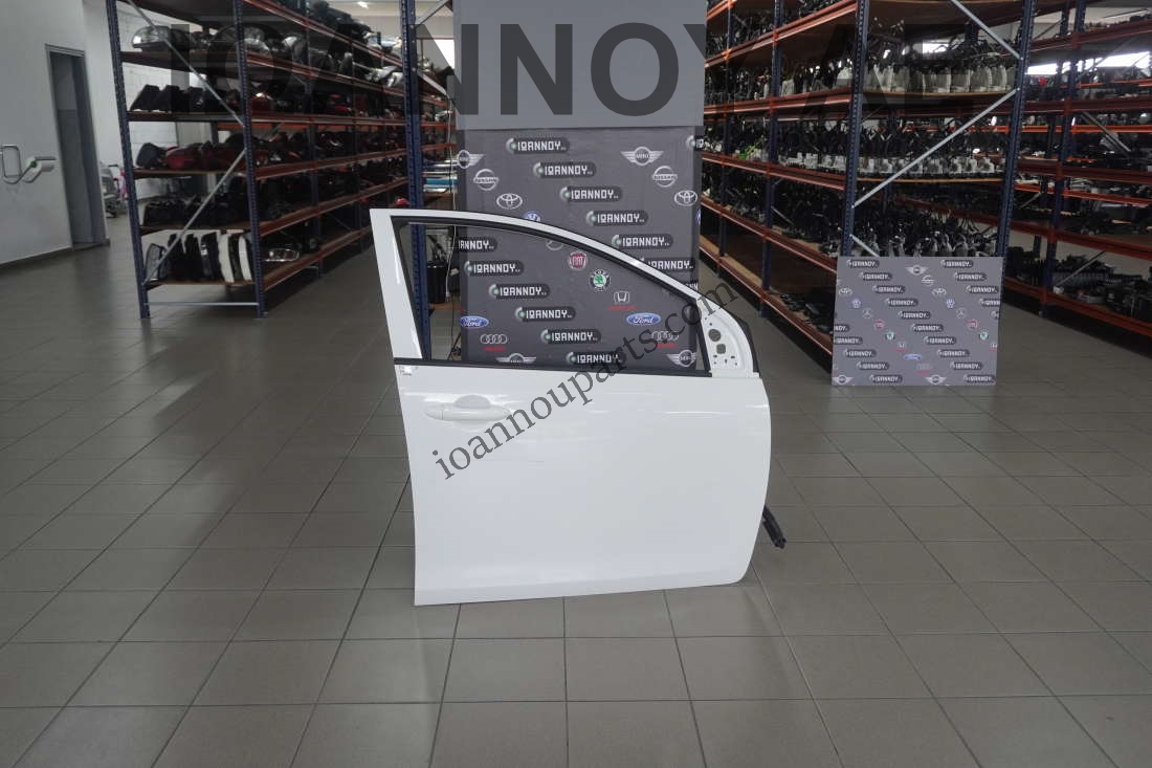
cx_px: 576
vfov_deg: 43.6
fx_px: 960
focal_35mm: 30
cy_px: 384
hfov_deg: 61.9
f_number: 4
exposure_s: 1/160
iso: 800
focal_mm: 20
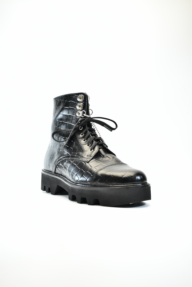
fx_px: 324
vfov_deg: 47.9
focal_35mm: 40
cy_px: 144
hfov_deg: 33.0
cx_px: 96
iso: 1600
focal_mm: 27
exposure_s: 1/400
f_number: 5.6
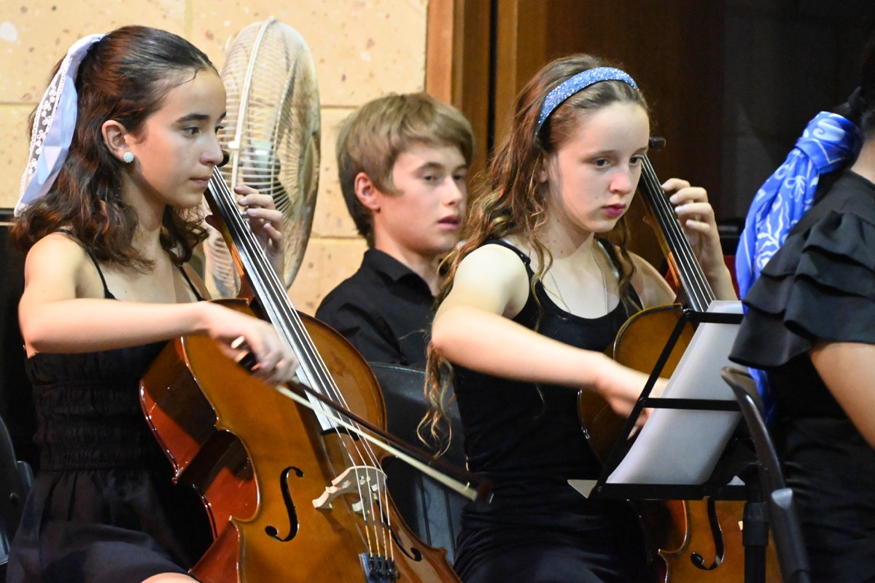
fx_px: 11666
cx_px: 438
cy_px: 292
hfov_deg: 4.3
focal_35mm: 480
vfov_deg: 2.9
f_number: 8
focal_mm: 320
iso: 16000
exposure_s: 1/30
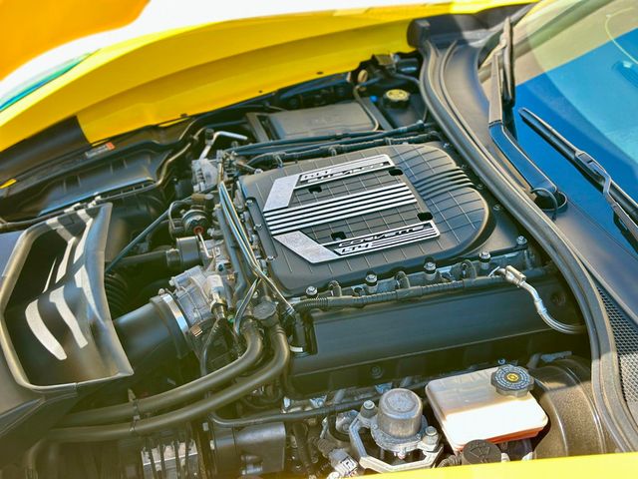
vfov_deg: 30.3
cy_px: 240
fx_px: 885
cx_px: 319
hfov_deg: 39.7
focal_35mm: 48
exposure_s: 1/577
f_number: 1.78
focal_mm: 6.86
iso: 80
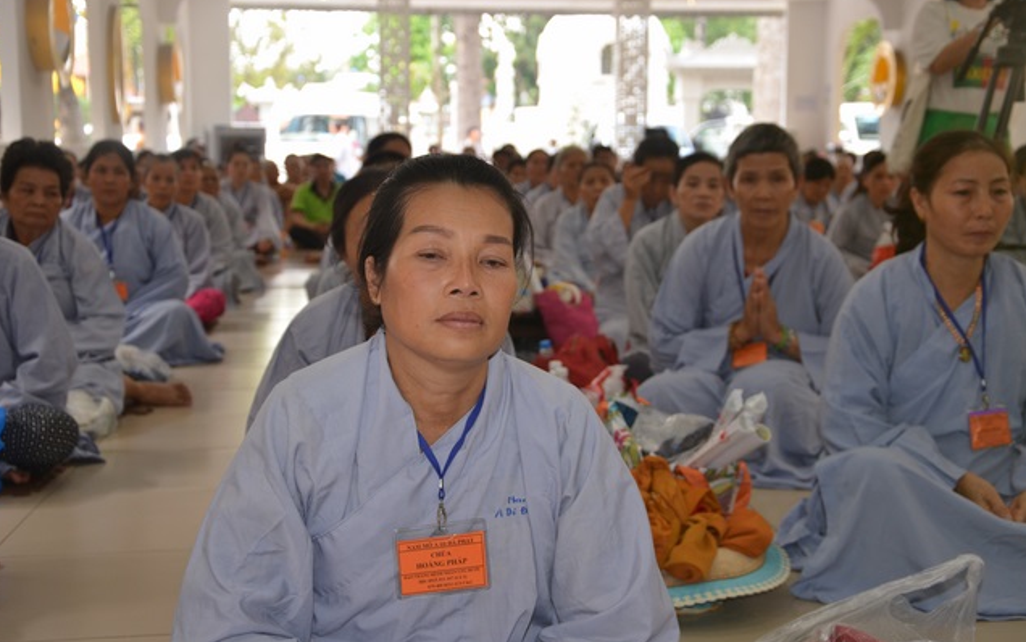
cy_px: 323
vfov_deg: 24.4
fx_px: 1483
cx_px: 513
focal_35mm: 53
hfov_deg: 38.2
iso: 400
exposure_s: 1/60
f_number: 4.2
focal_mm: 34
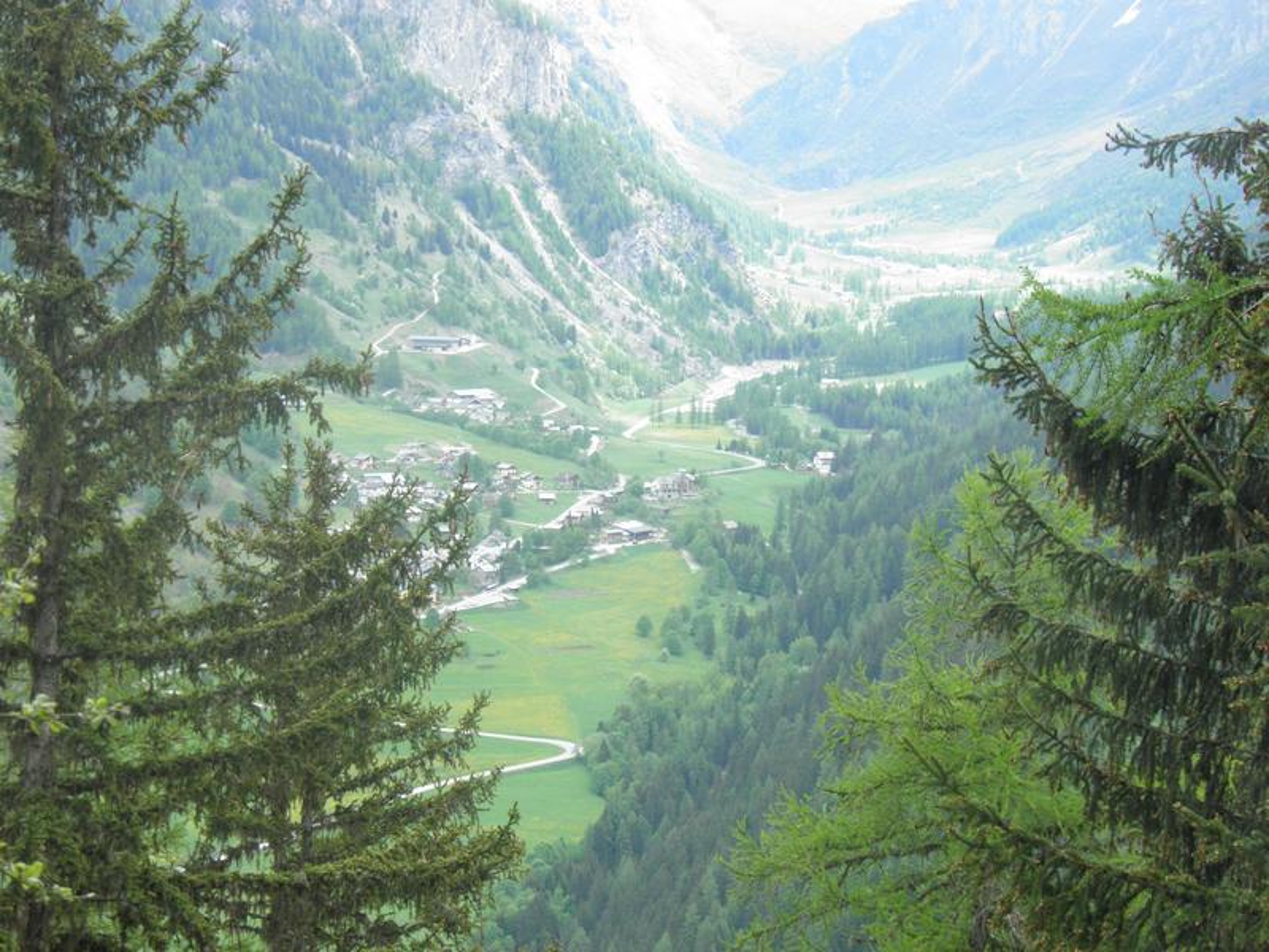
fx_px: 3079
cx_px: 634
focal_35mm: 84
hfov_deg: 23.3
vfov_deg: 17.6
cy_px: 476
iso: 50
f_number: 4.4
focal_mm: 15.2
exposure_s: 1/80
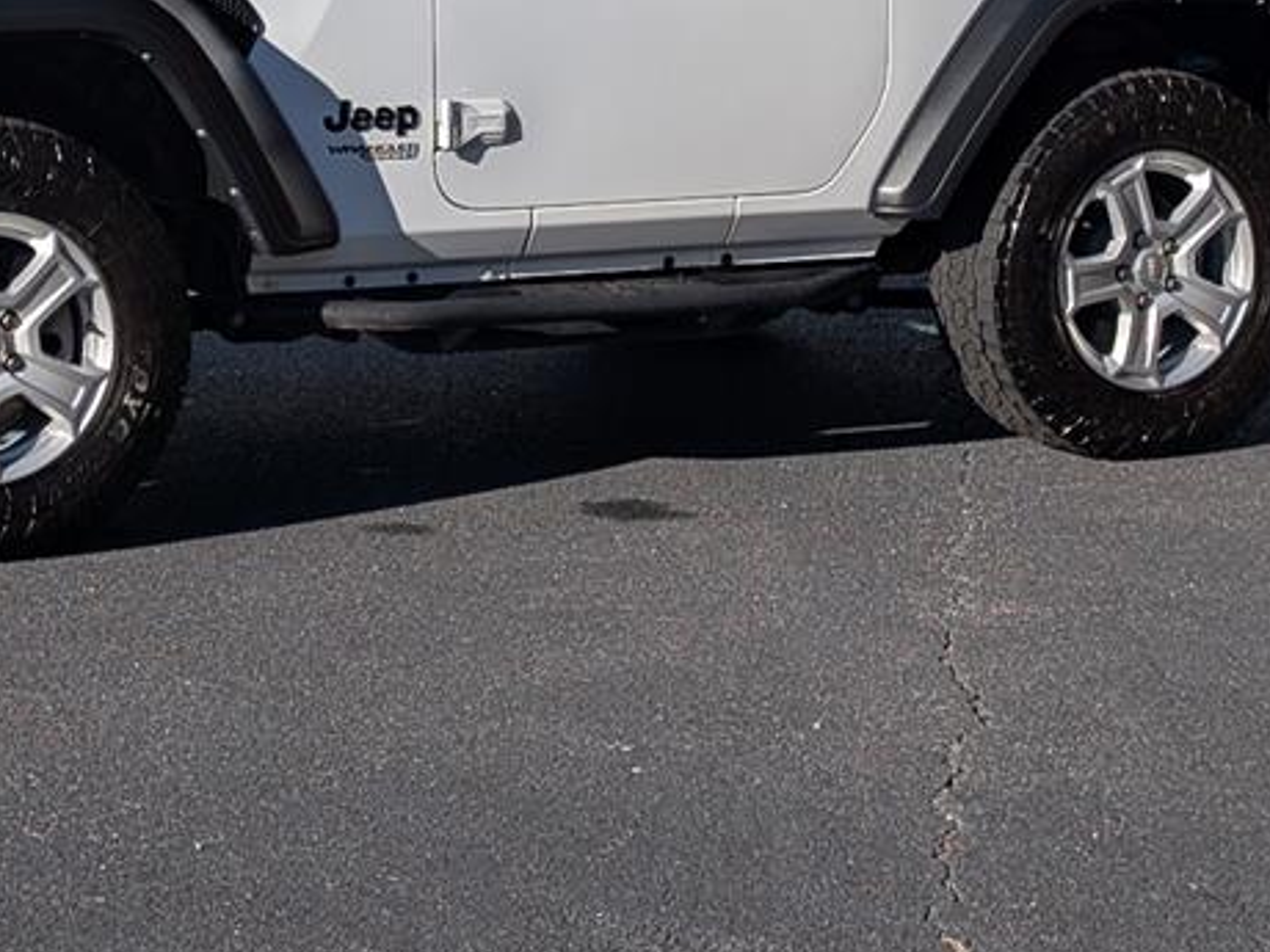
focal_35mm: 109
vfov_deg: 13.4
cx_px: 411
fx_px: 3999
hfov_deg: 18.0
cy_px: -3
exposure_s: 1/1667
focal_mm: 6.9
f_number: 1.68
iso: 21
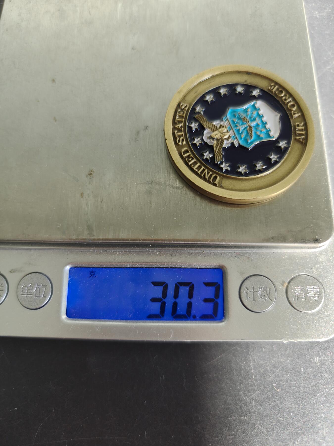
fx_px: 296
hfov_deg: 58.9
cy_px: 223
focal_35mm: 23
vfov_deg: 73.9
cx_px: 167
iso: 100
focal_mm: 6.06
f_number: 1.6
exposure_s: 1/200
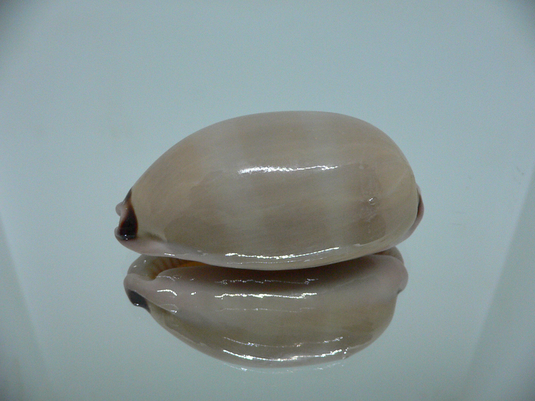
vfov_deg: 40.7
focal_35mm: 35
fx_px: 541
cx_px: 268
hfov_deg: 52.6
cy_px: 200
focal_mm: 4.6
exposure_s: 1/60
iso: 200
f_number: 2.8
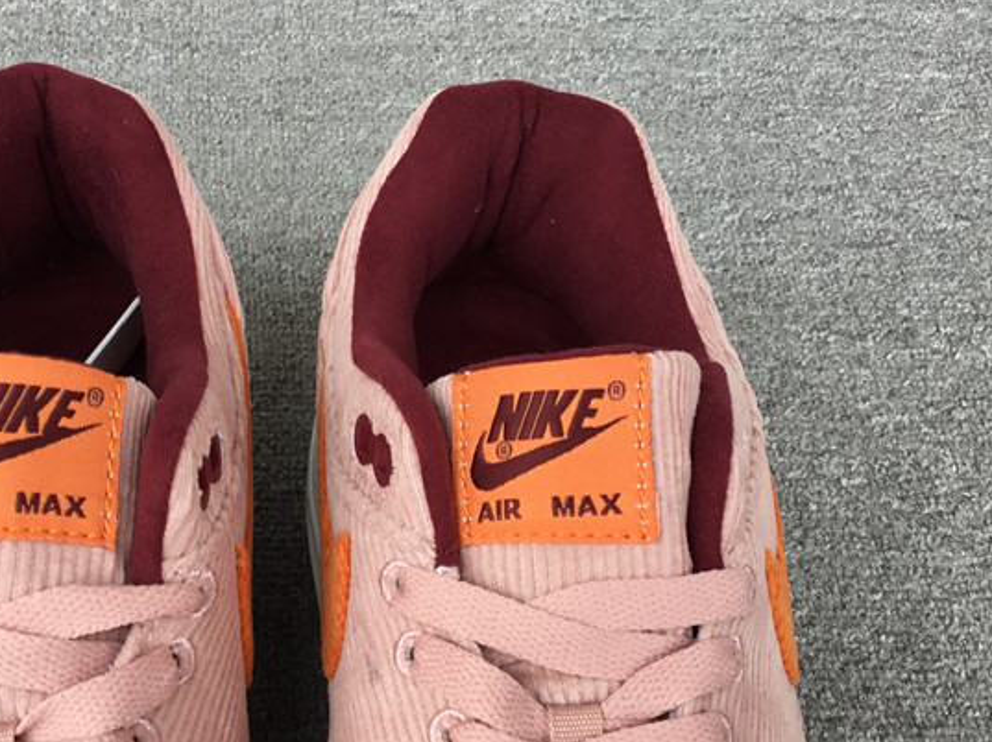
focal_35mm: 52
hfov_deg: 36.5
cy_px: 525
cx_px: 345
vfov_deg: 27.7
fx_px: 1489
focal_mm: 3.3
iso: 25
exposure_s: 1/50
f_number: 2.4
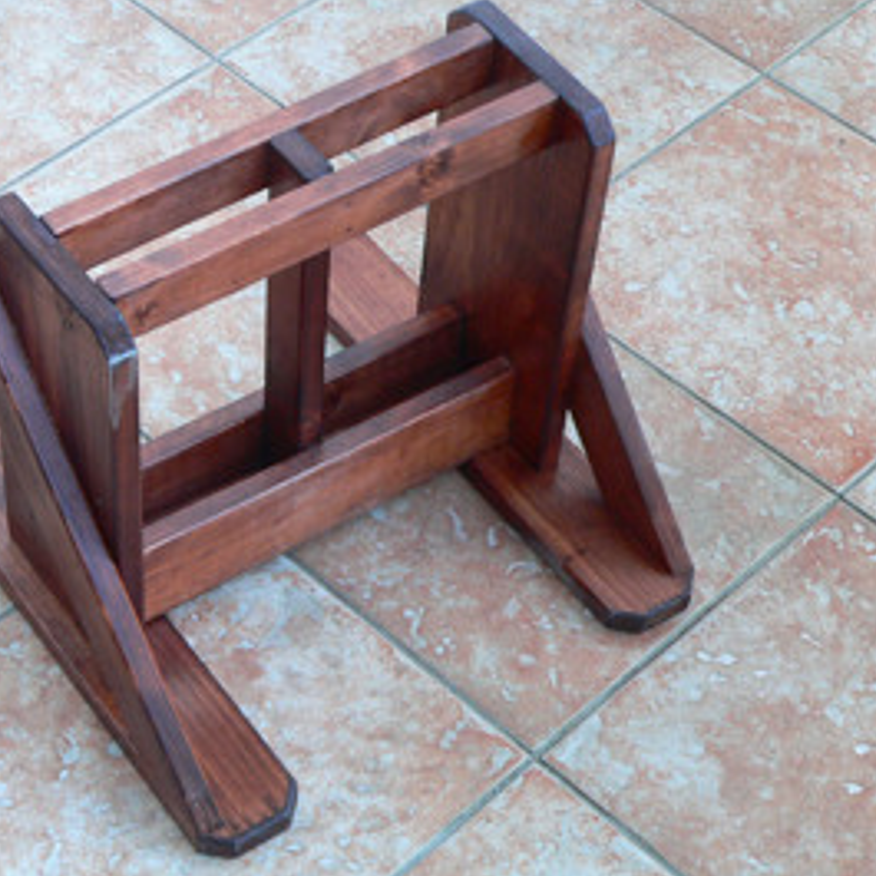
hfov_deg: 20.6
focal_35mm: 84
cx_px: 284
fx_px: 2405
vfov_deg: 20.6
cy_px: 433
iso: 200
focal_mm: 11.6
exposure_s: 1/50
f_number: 2.8
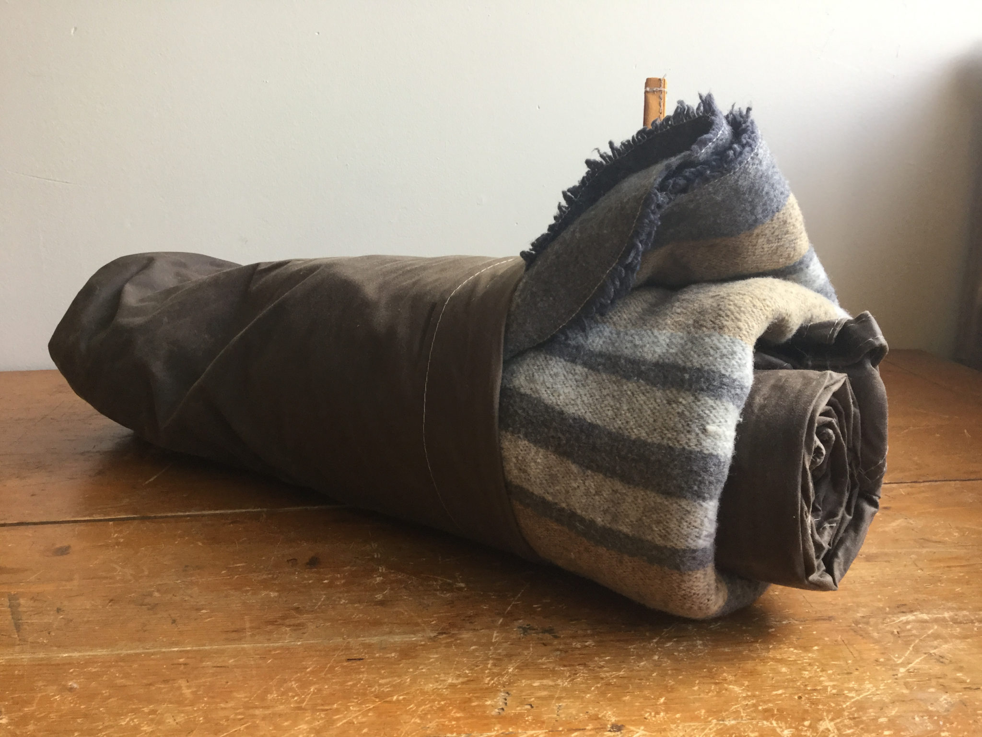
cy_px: 368
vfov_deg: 45.4
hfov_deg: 58.4
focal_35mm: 31
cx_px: 491
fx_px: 879
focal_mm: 3.3
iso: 25
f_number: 2.4
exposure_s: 1/30
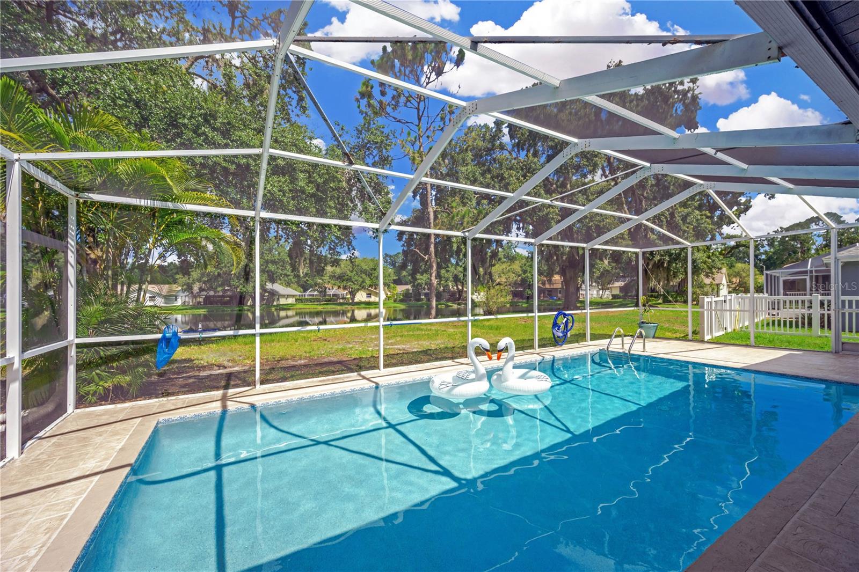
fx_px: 334
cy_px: 286
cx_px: 430
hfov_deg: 104.3
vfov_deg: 81.2
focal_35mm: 14
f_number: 8
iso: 250
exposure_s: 1/500
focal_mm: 14
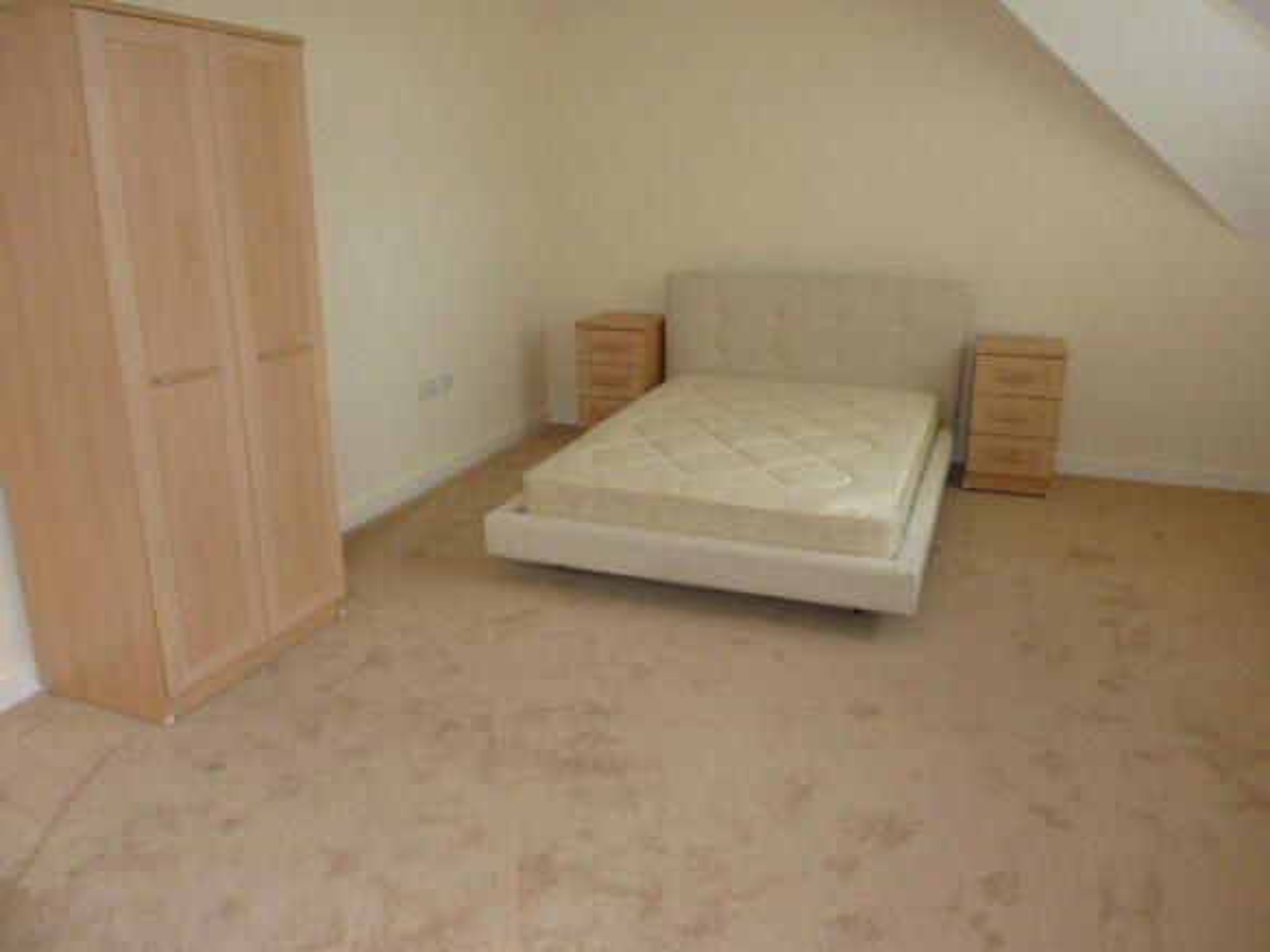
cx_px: 635
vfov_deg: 54.9
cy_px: 476
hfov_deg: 69.4
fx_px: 917
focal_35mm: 25
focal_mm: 4.1
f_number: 3.3
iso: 100
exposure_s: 1/30
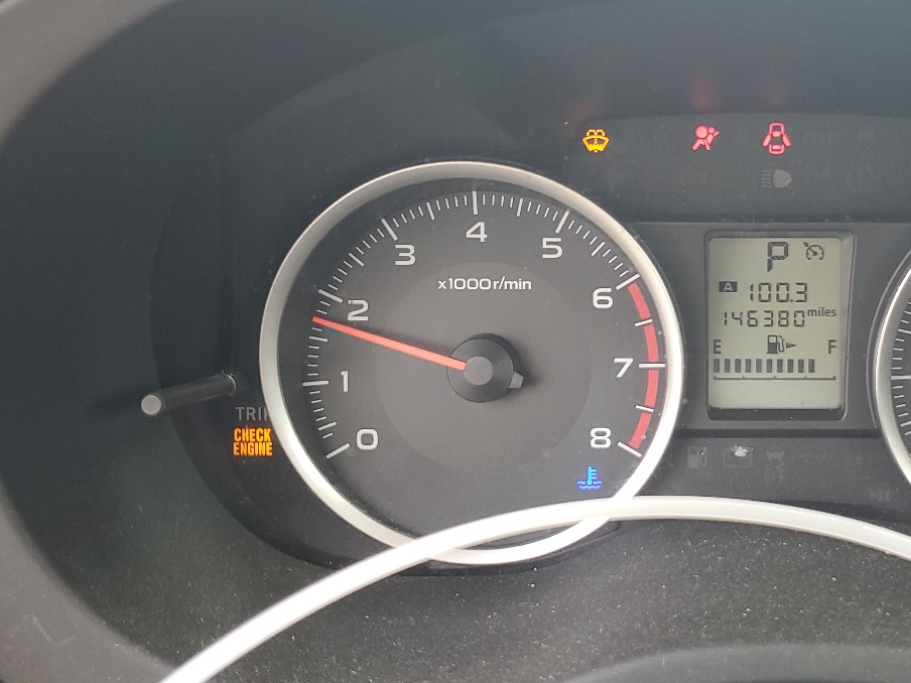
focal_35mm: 46
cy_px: 364
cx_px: 696
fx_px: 1211
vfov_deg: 31.5
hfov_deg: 40.0
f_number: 1.5
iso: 60
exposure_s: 1/120
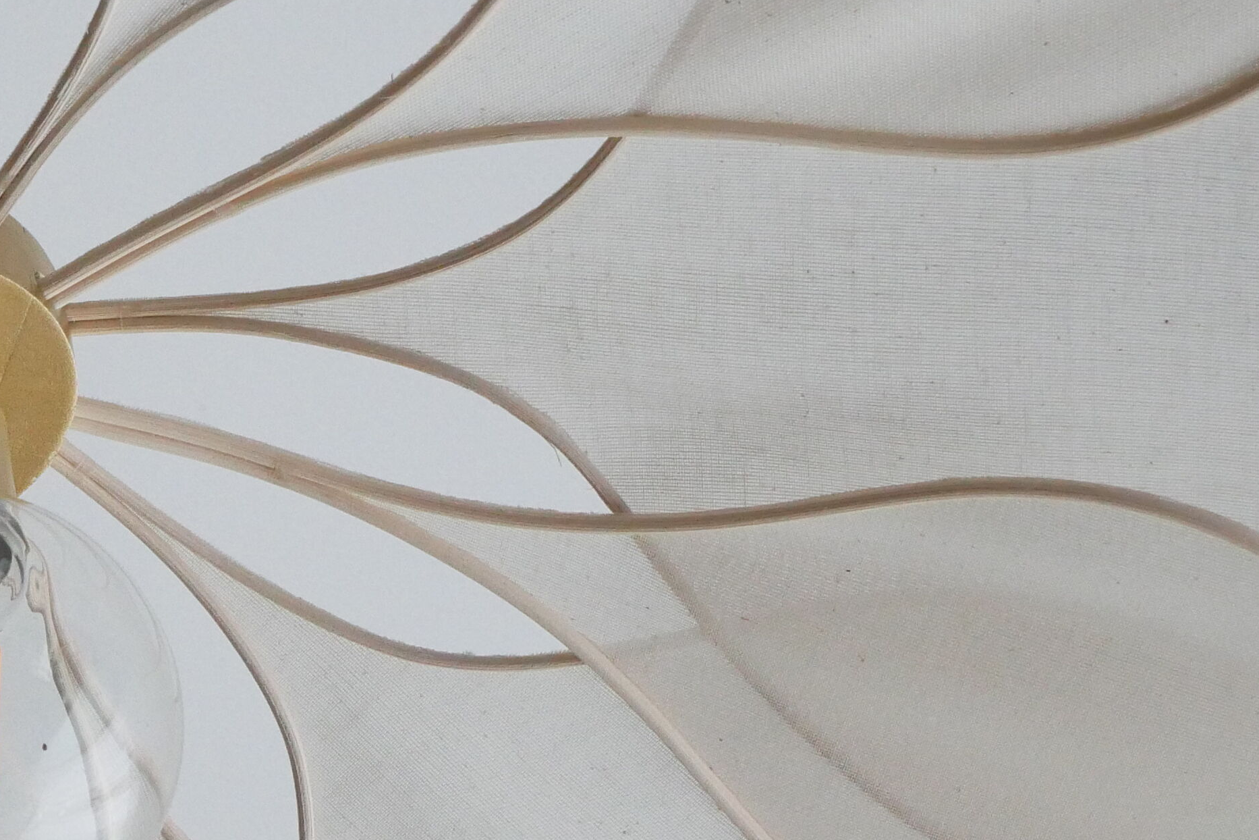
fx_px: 5910
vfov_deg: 8.1
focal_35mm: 169
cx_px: -163
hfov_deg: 11.9
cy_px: 664
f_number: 5.1
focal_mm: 33
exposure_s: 1/80
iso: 2000
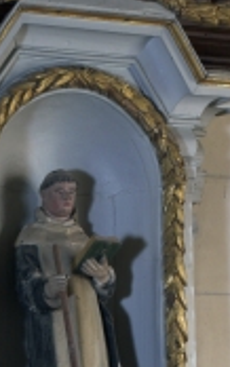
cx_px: 81
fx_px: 5227
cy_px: 342
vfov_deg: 4.0
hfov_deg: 2.5
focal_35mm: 522
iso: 200
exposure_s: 8
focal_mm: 116
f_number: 16
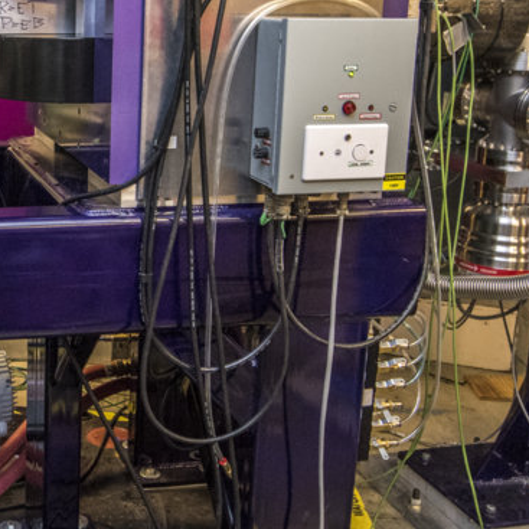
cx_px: -39
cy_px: 184
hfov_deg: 30.7
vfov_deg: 33.8
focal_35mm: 50
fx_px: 864
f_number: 5.6
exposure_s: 1/60
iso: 1600
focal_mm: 18
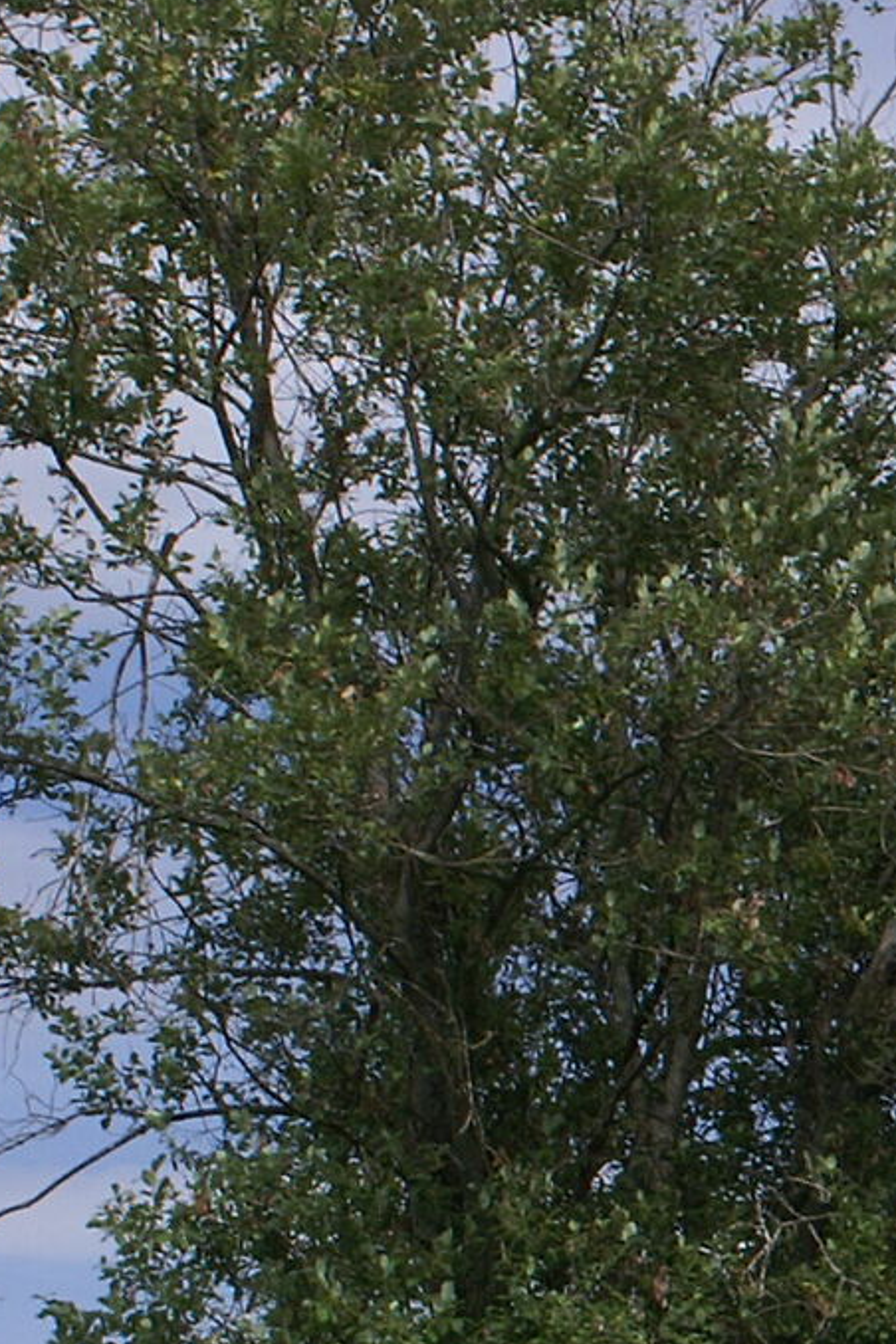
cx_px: 2163
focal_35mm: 239
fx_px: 8913
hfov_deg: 5.6
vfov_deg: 8.6
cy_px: 979
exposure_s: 1/160
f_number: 13
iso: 100
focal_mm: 45
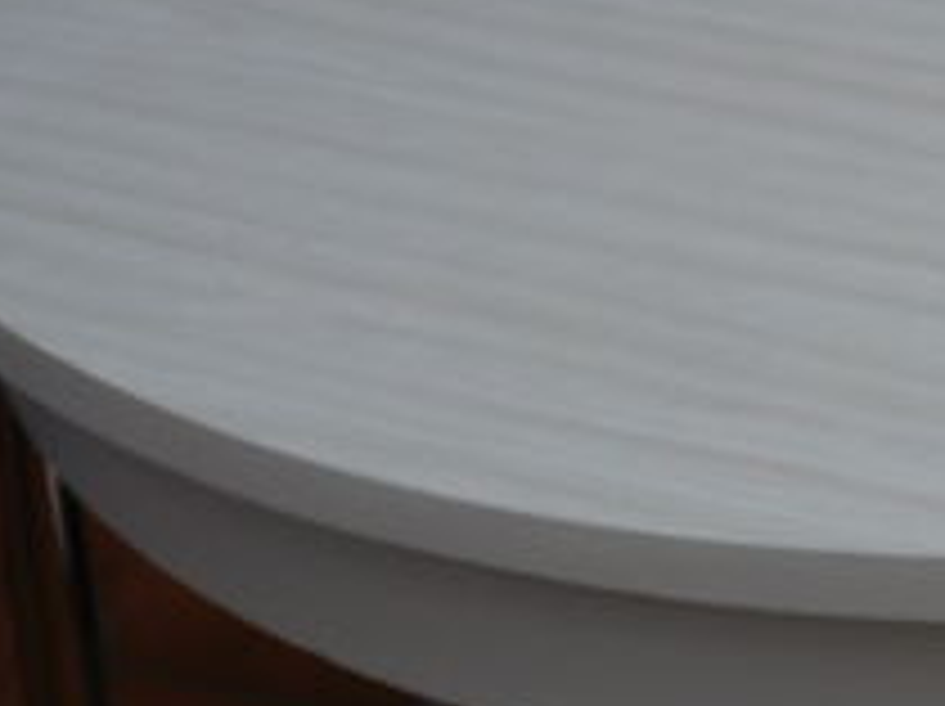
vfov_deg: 10.1
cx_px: 1089
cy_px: 13
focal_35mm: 146
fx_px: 3981
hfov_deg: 13.2
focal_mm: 9
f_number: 3.8
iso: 125
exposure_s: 1/800
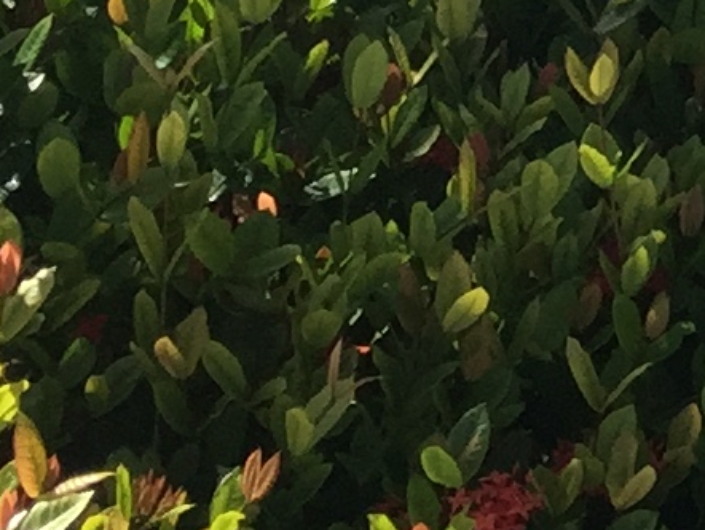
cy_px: -1066
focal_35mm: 214
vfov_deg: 6.4
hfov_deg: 8.4
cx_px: 1751
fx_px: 4361
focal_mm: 4.15
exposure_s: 1/1799
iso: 32
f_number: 2.2
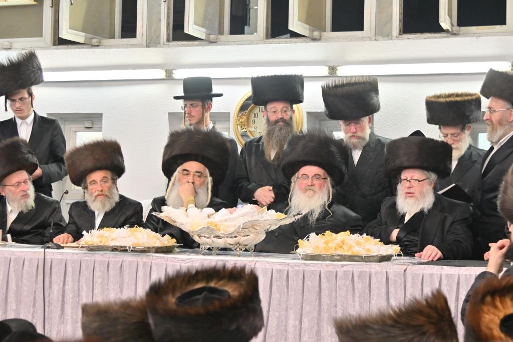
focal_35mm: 75
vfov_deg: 18.2
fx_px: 1068
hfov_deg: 27.0
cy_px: 171
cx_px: 256
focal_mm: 50
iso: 800
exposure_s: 1/400
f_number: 4
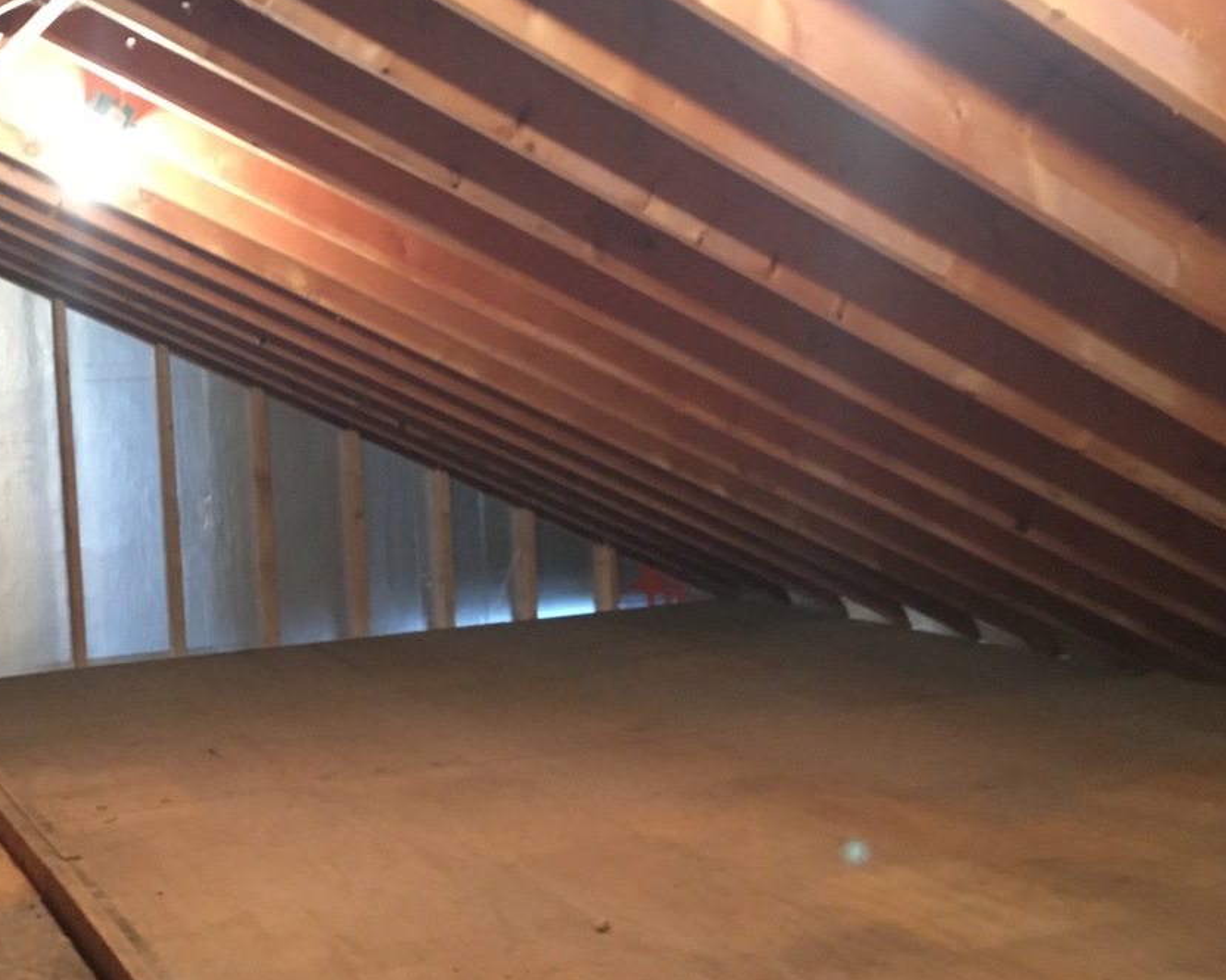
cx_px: 473
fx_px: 1777
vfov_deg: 30.8
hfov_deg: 37.9
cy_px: 495
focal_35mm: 49
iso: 500
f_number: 2.2
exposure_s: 1/15
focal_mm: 4.15
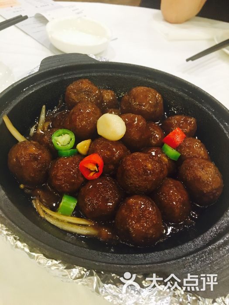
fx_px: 256
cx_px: 114
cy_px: 152
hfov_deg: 48.2
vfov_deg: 61.7
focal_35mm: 29
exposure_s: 1/17
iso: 250
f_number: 2.2
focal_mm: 4.15
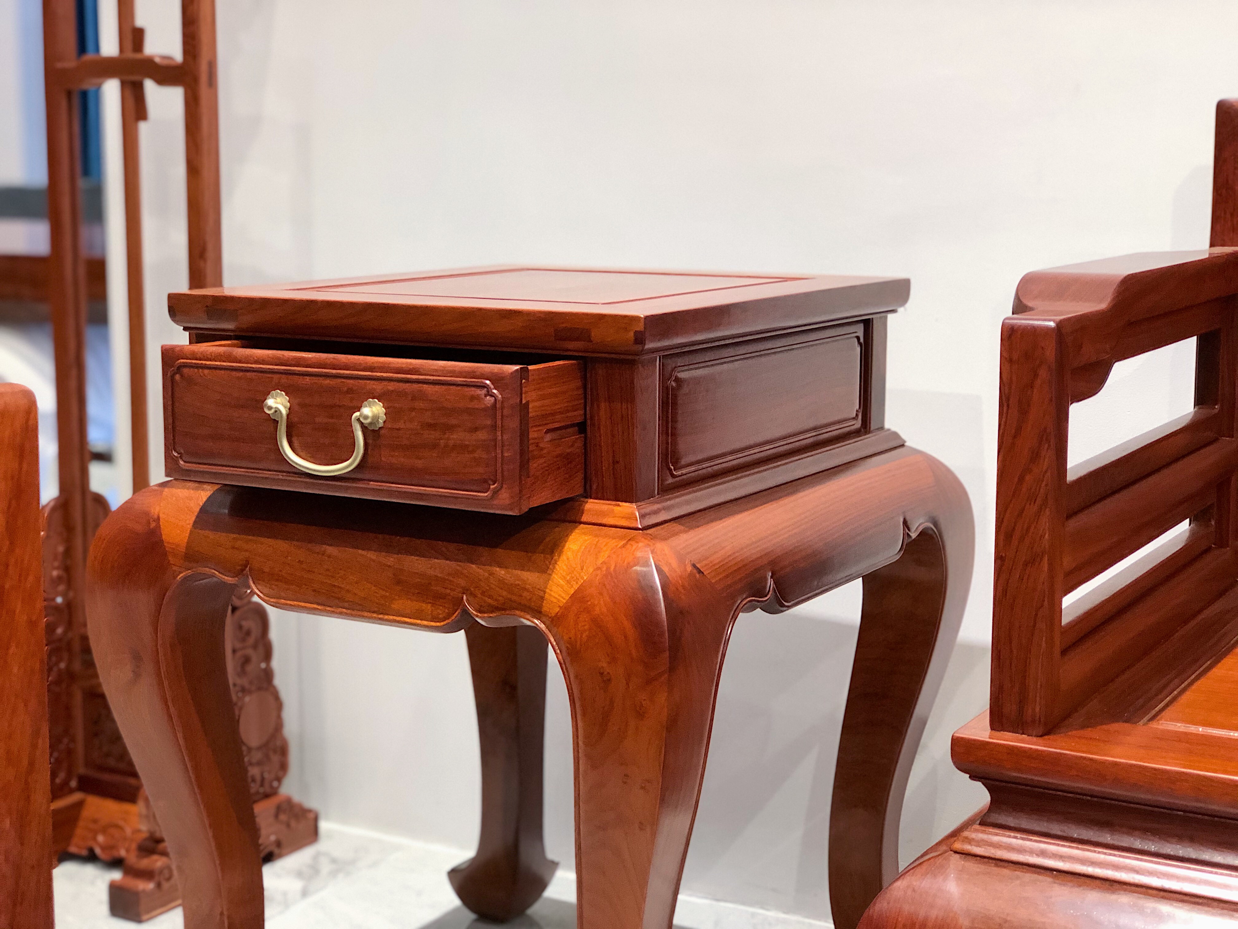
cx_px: 619
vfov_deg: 25.7
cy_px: 464
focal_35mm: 57
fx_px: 2039
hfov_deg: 33.8
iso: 100
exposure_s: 1/33
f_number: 2.8
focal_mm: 6.6
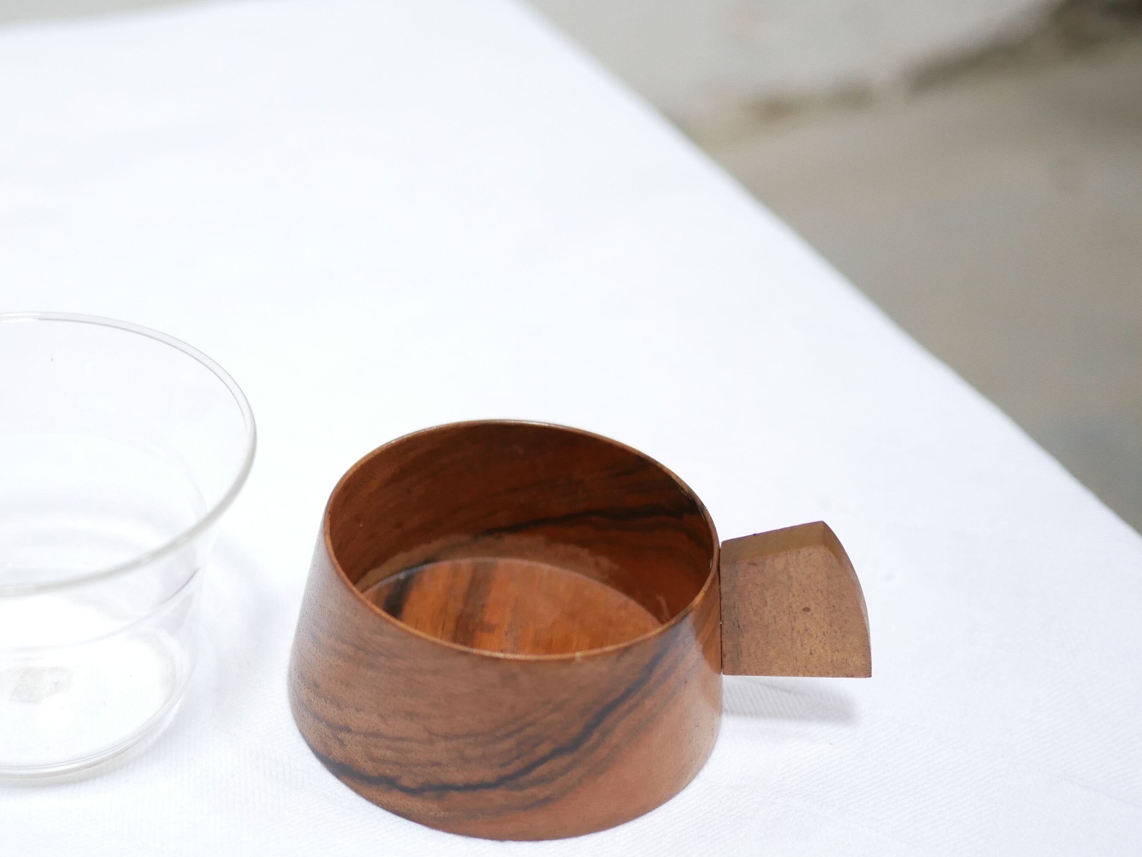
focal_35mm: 63
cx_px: 247
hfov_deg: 30.1
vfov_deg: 23.2
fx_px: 2079
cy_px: 565
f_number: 1.7
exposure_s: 1/60
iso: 640
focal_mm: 20
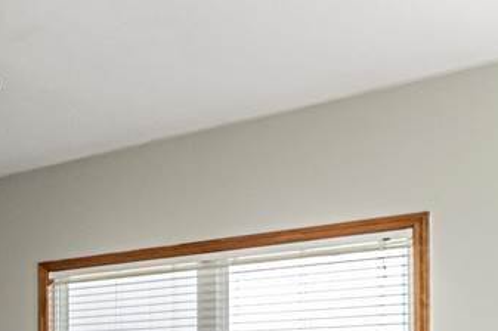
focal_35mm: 57
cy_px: 369
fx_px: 788
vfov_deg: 22.3
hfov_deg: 22.9
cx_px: -358
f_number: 10
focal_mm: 10
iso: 800
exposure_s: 1/60
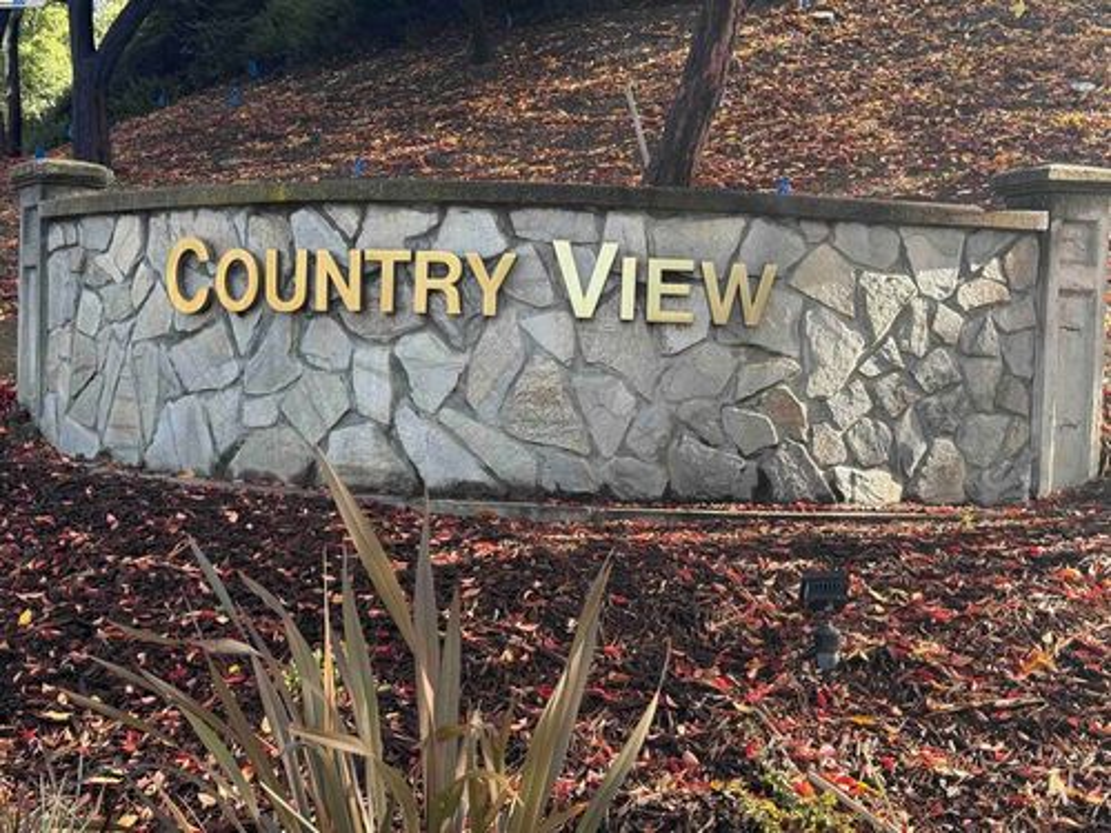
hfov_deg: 39.7
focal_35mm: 48
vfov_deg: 30.3
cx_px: 556
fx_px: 1541
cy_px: 416
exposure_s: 1/747
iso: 80
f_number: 1.78
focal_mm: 6.76
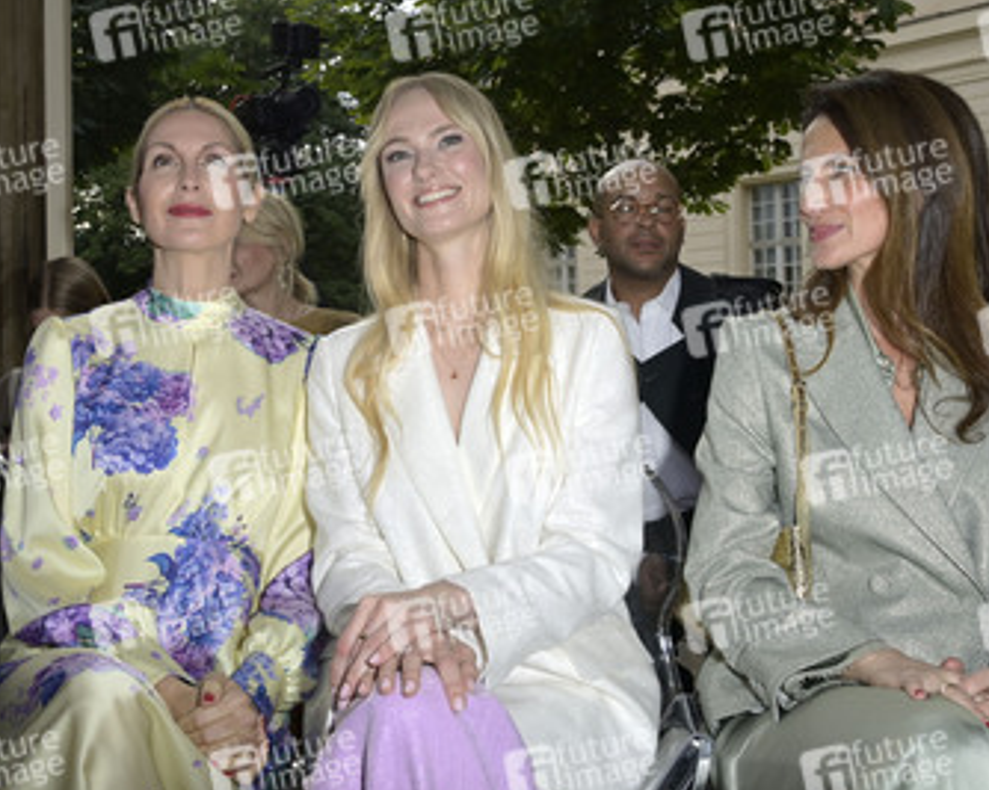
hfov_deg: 47.9
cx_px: 502
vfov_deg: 39.1
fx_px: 1112
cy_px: 396
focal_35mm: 38
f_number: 10
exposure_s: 1/250
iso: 500
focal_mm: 30
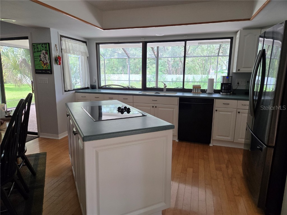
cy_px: 108
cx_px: 144
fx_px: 191
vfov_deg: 58.9
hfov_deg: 73.9
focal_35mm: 23
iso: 200
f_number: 1.8
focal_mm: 5.4
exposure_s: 1/180
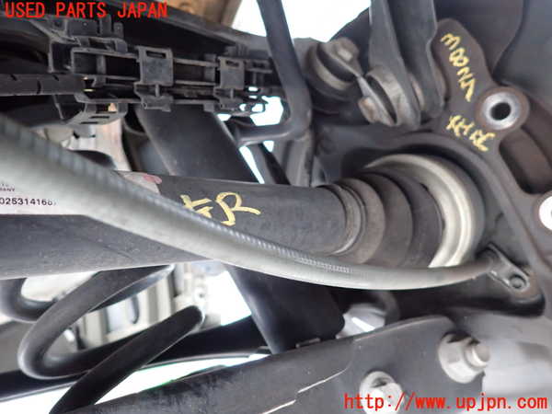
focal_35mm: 25
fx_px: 399
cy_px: 207
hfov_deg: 69.4
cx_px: 276
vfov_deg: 54.9
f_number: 2
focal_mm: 4.5
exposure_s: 1/30
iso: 640
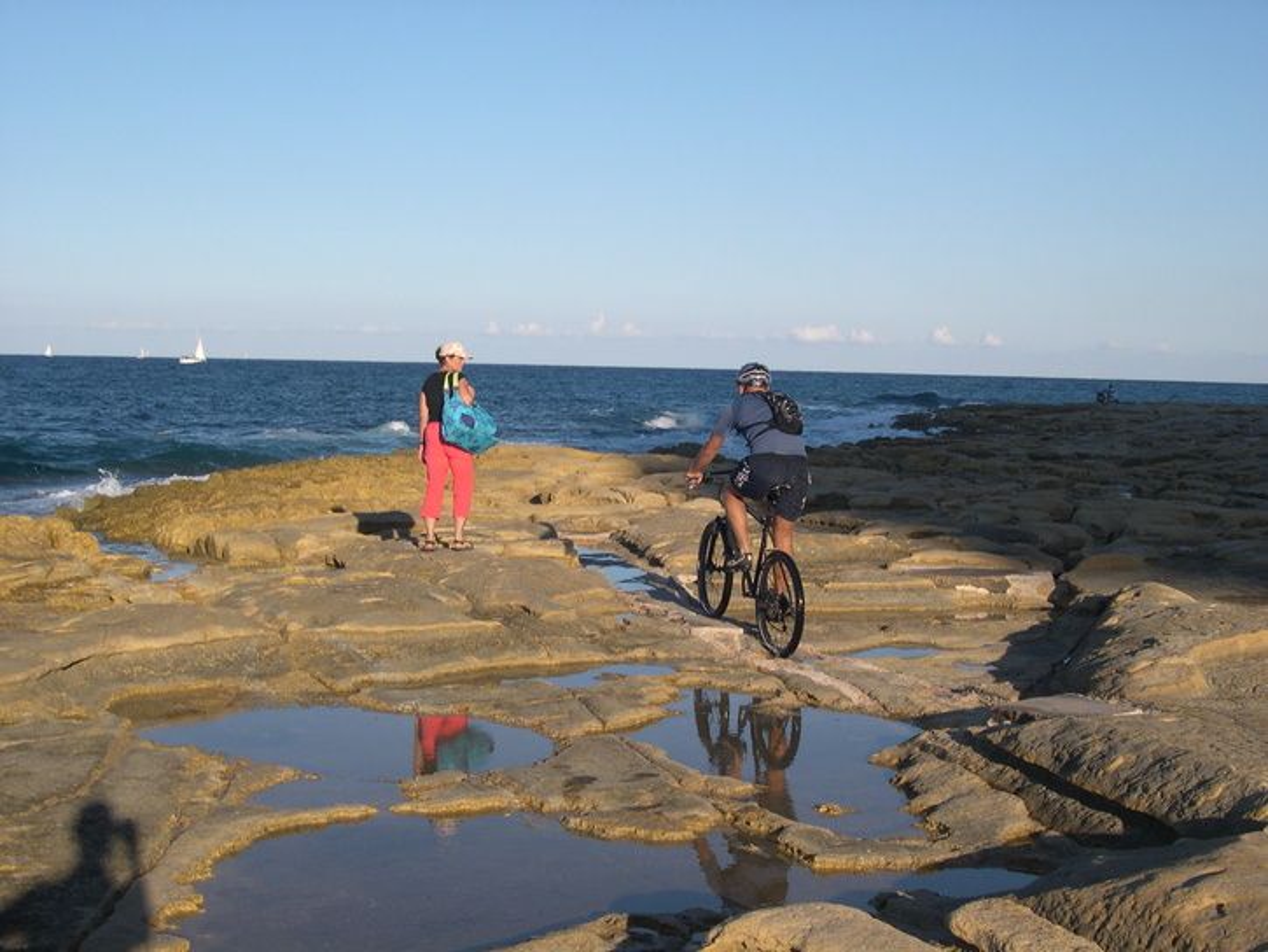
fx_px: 1905
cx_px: 634
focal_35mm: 52
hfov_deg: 36.8
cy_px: 476
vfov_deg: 28.0
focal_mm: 11.1
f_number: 8.8
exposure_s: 1/142
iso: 100
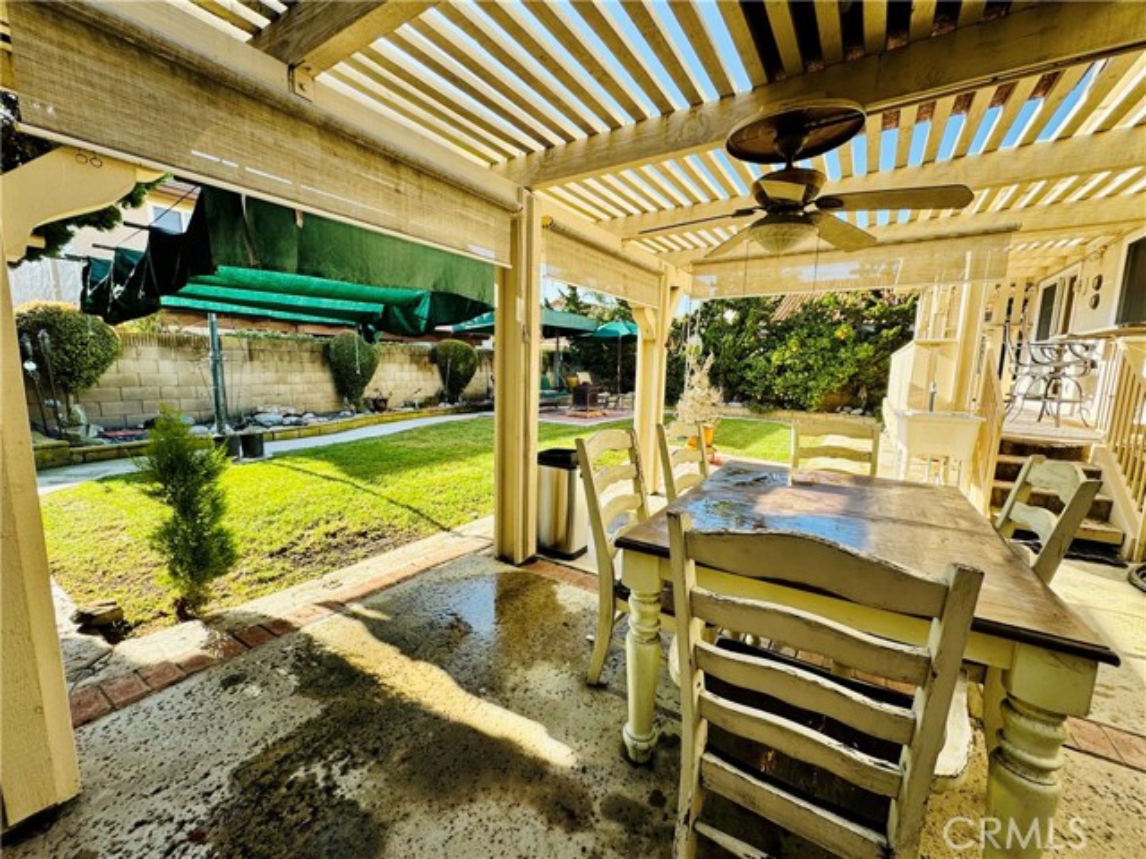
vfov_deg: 85.7
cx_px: 573
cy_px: 430
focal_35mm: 14
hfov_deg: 102.1
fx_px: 463
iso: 40
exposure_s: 1/325
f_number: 2.2
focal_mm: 2.22
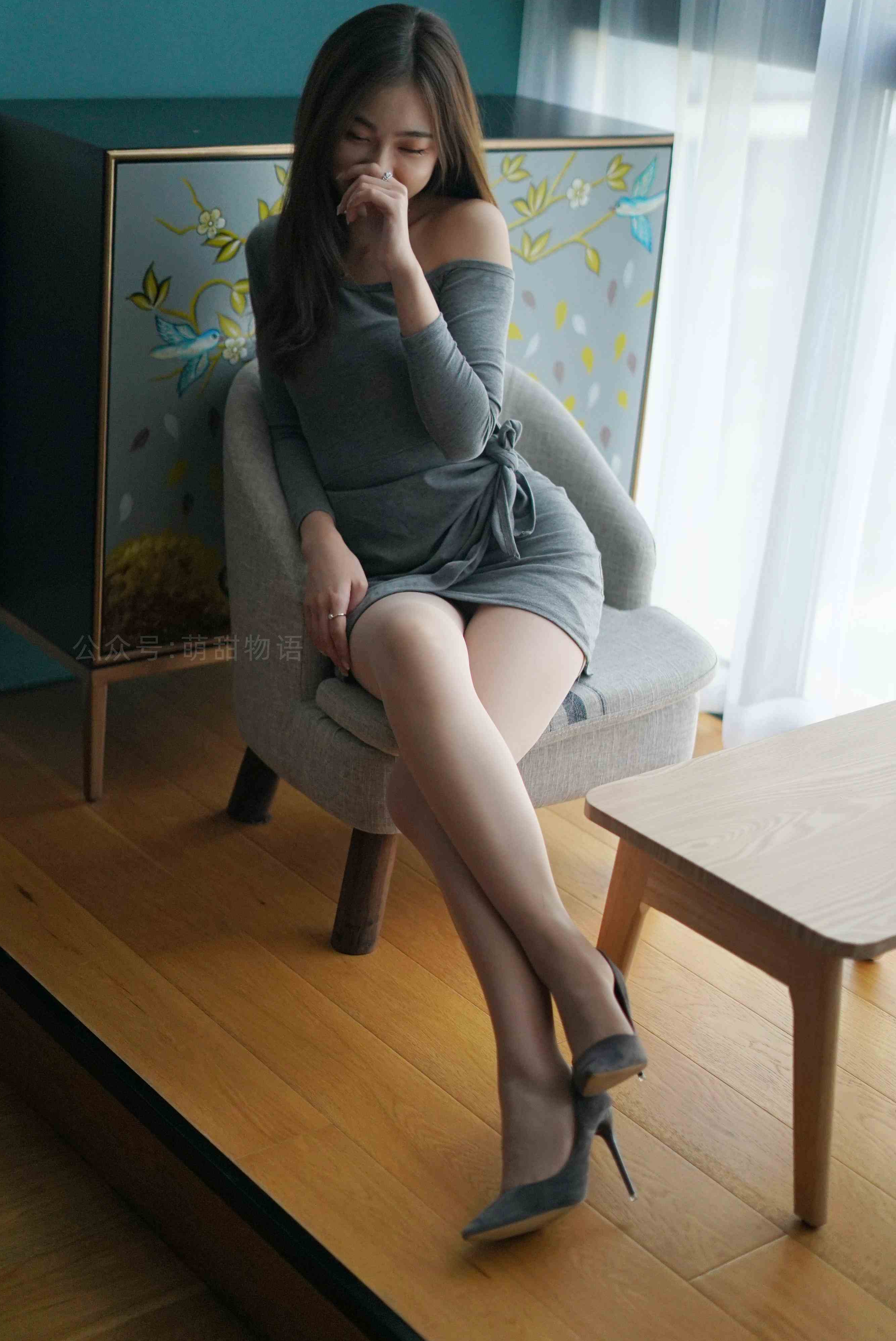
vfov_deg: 37.5
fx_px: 1976
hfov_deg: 25.6
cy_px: 681
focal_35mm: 53
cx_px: 443
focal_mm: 50
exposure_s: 1/4000
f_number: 1.8
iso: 2000
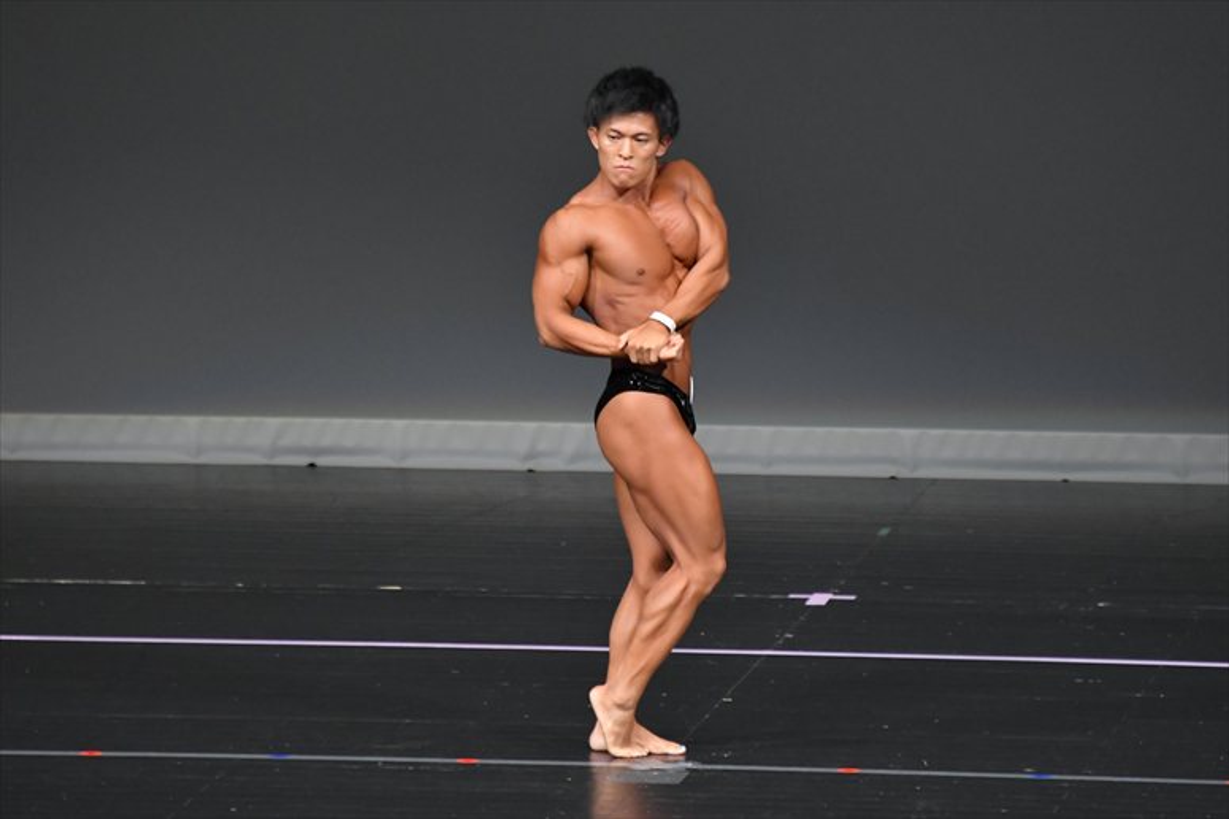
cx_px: 614
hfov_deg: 5.5
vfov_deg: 3.7
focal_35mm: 375
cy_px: 410
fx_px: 12796
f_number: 5.6
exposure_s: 1/400
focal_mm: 250
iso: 4000
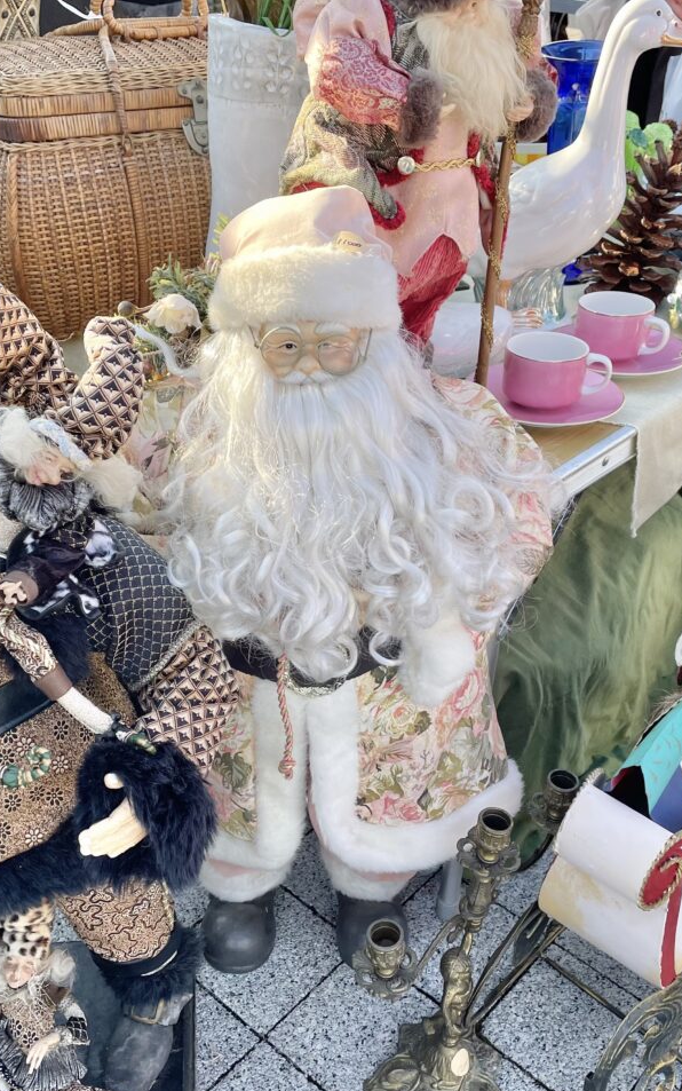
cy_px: 548
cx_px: 315
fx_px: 1100
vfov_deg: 52.7
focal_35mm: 37
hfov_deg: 34.4
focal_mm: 4.2
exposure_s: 1/413
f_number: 1.6
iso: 32
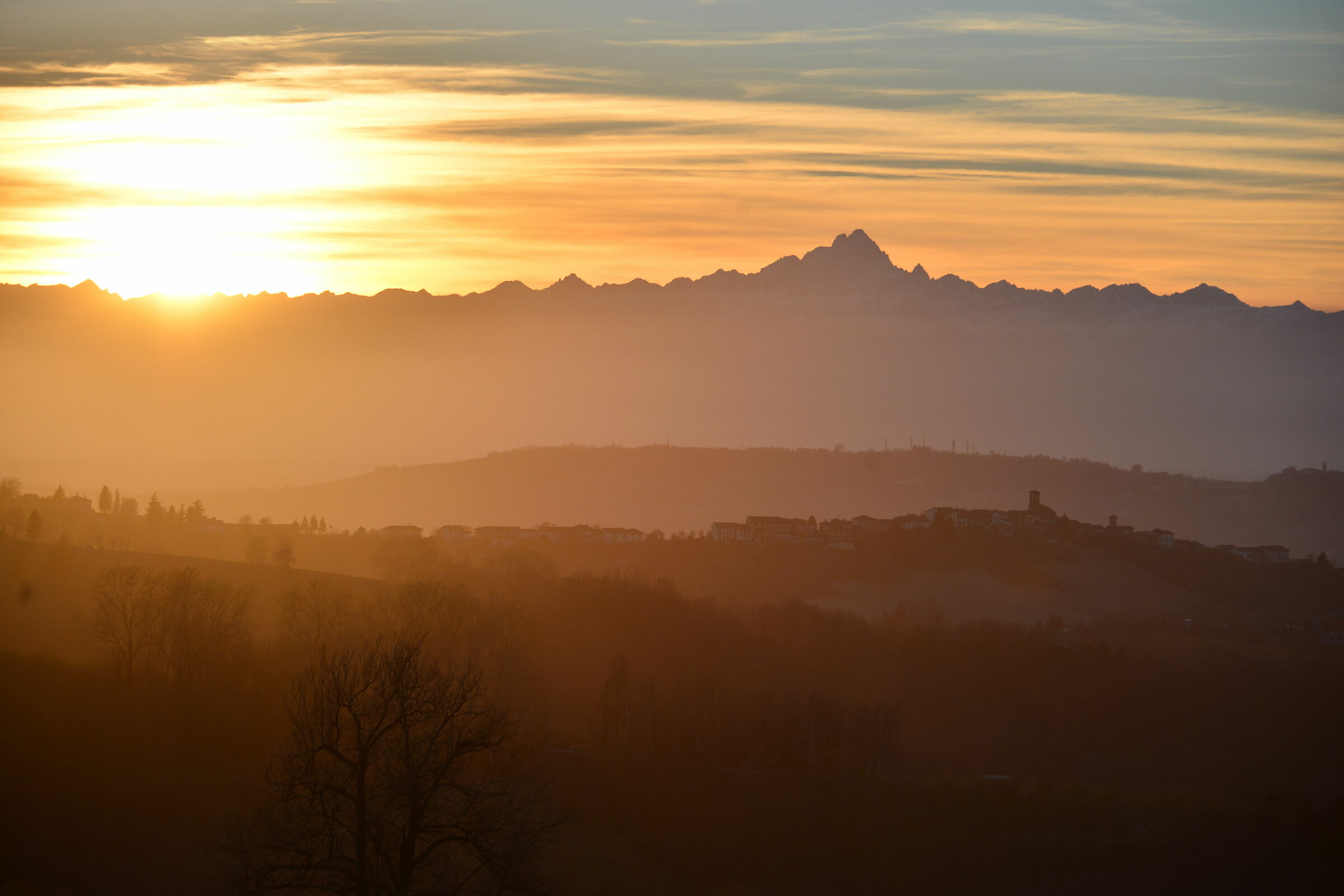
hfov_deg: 15.2
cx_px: 672
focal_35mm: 135
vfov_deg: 10.2
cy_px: 448
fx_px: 5040
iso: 200
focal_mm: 135
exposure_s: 1/1000
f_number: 5.6
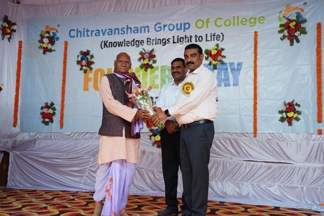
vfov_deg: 31.9
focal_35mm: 42
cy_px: 108
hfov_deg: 46.4
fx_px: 378
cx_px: 162
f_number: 6.3
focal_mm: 42
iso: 250
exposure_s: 1/160
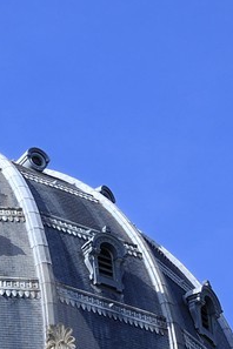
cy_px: 503
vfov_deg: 8.3
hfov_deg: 5.6
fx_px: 2349
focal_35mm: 242
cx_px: -232
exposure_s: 1/200
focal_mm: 45
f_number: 10
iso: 200
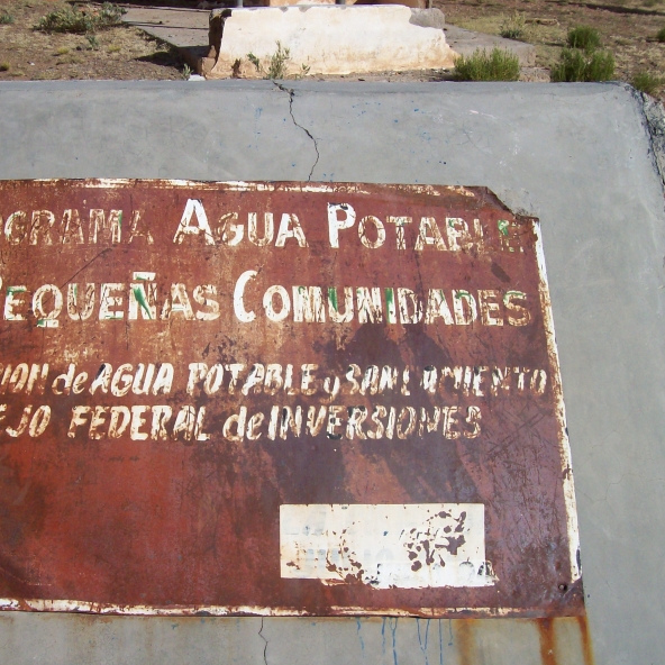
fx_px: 935
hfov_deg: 38.9
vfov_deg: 39.2
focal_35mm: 43
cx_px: 243
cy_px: 335
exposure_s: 1/1220
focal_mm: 6
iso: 80
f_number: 4.8
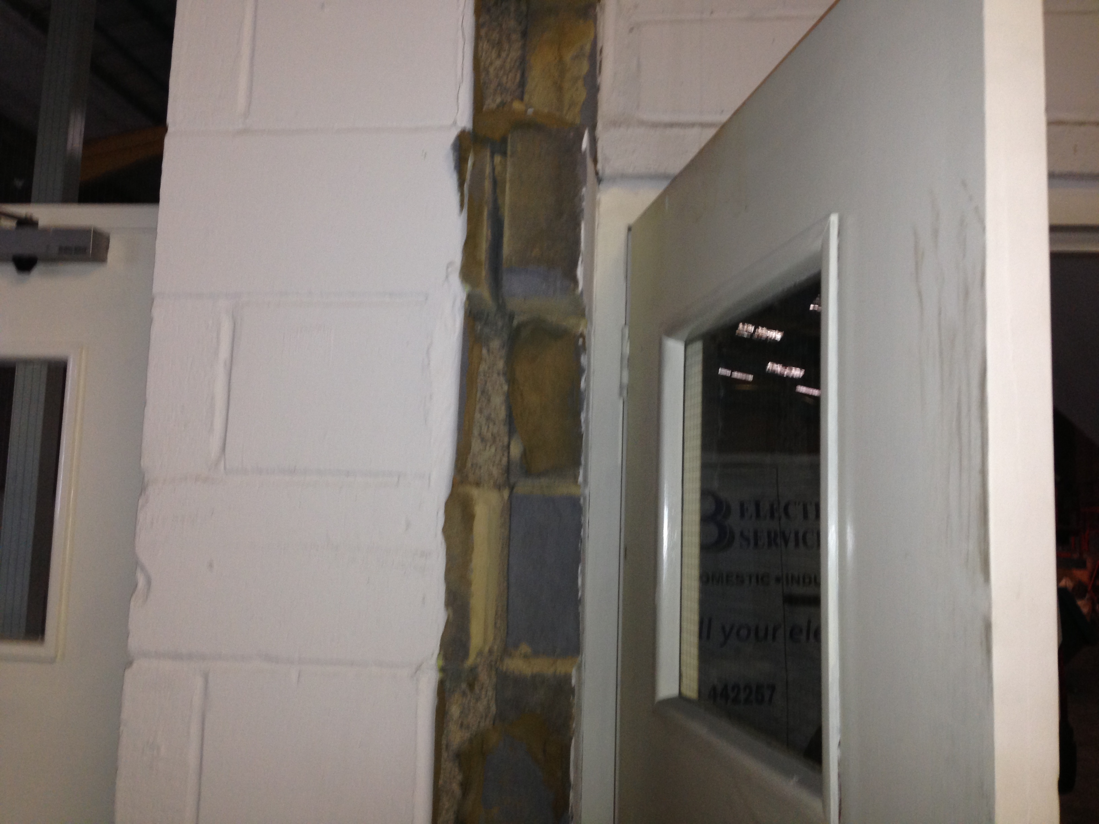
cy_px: 412
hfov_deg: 55.4
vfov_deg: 42.9
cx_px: 550
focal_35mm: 33
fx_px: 1048
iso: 100
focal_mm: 4.13
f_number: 2.4
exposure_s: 1/20
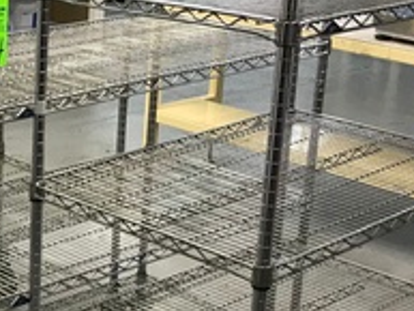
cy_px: 187
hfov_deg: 20.2
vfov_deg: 15.9
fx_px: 1113
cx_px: -34
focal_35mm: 93
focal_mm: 3.99
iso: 25
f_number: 1.8
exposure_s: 1/40
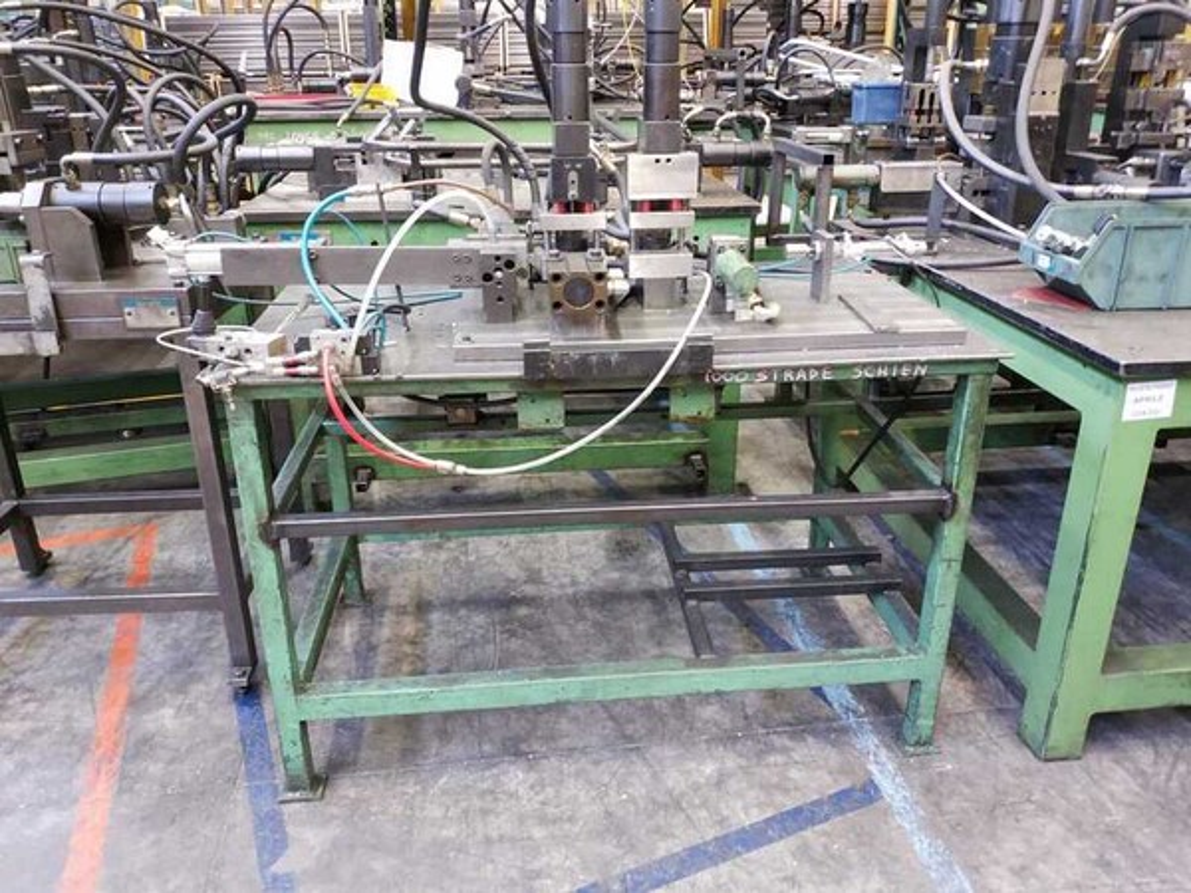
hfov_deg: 56.8
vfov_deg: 44.2
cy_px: 446
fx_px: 1101
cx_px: 596
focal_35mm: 32
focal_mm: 4.5
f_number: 2
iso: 863
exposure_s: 1/12
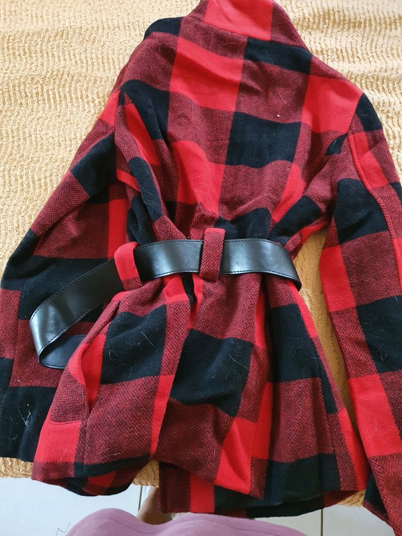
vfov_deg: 67.3
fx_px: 403
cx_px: 201
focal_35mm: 26
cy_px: 268
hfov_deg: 53.1
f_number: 1.5
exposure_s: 1/33
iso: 640
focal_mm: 4.32
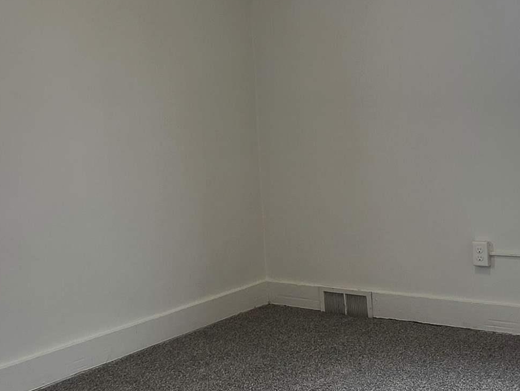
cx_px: 274
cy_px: 180
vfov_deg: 35.1
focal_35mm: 41
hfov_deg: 45.7
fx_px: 616
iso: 50
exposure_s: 1/120
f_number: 1.9
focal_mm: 2.2
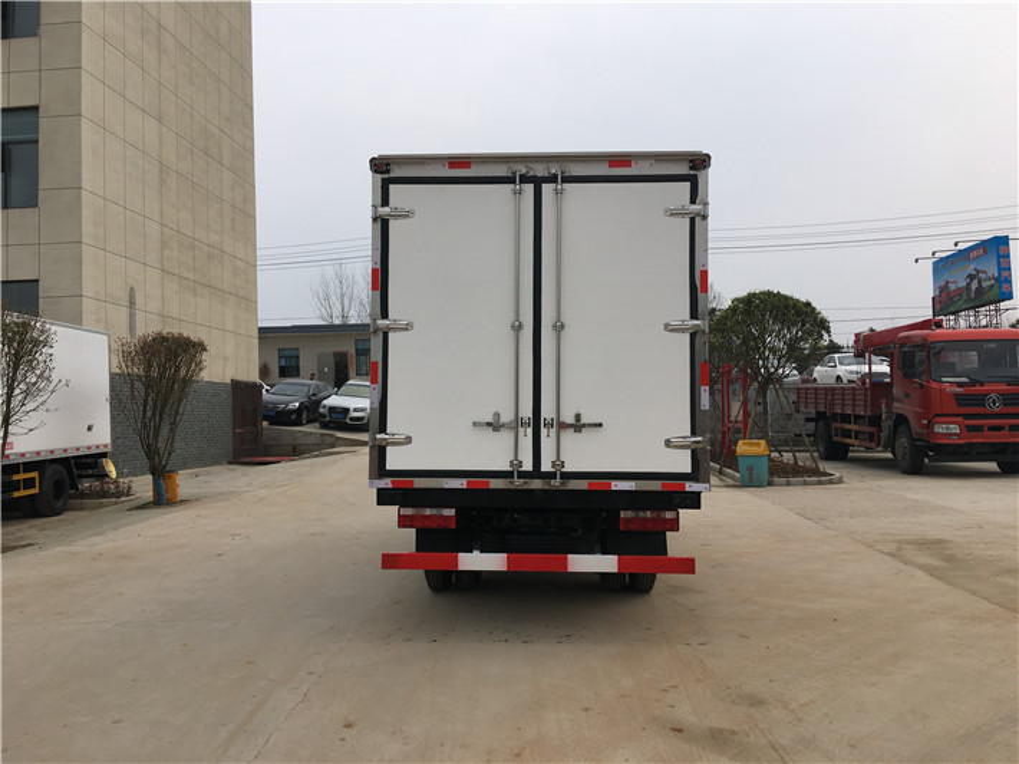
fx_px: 853
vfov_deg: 48.2
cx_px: 510
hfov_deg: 61.7
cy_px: 382
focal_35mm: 29
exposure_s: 1/2404
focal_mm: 4.15
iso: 25
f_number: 2.2
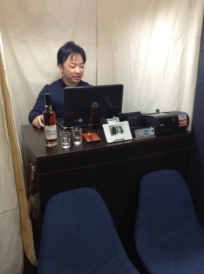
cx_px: 102
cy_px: 140
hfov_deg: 41.7
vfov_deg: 54.0
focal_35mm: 34
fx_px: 268
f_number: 2.4
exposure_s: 1/24
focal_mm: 3.3
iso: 125
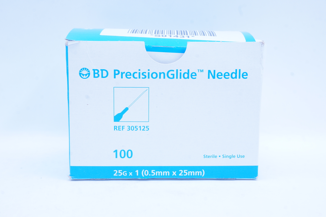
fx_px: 529
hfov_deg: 34.2
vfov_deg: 23.1
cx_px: 163
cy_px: 108
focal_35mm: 58
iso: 400
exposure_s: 1/10
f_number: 13
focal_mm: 39
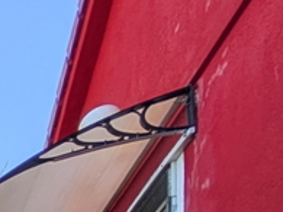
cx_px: -562
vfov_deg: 12.7
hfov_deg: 11.5
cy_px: 568
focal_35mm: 74
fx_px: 605
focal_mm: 2.02
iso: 47
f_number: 1.7
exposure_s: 1/616
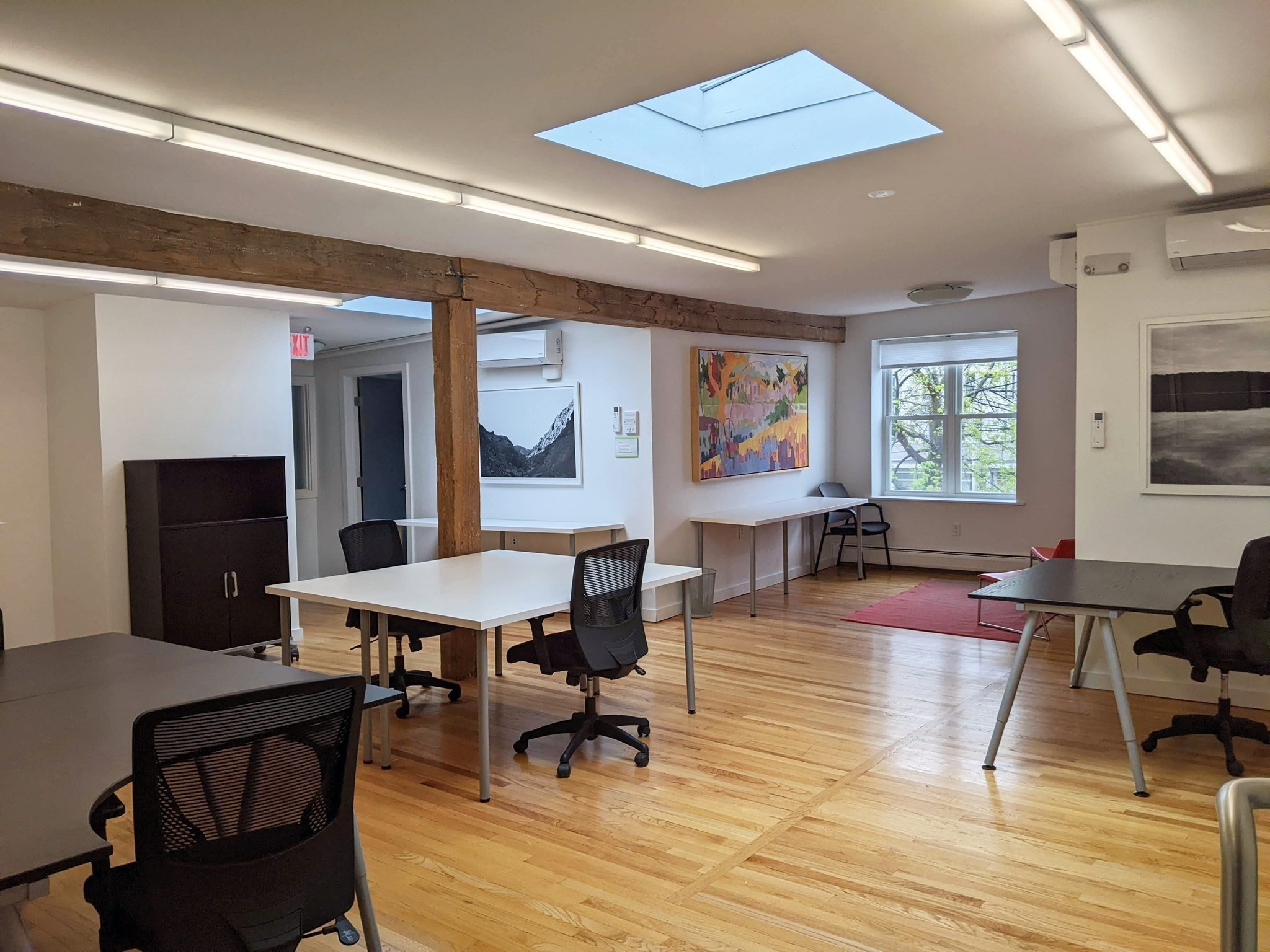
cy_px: 476
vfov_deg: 51.4
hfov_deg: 65.3
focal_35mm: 27
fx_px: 991
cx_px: 635
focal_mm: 4.44
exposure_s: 1/398
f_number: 1.8
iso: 45
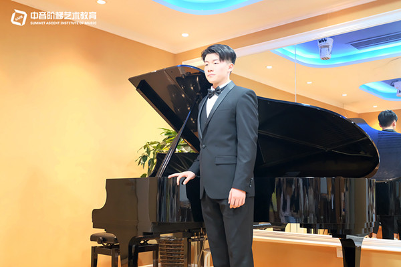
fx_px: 401
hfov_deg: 53.2
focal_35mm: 36
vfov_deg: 36.8
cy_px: 134
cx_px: 200
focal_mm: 24
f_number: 4
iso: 3200
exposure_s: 1/20
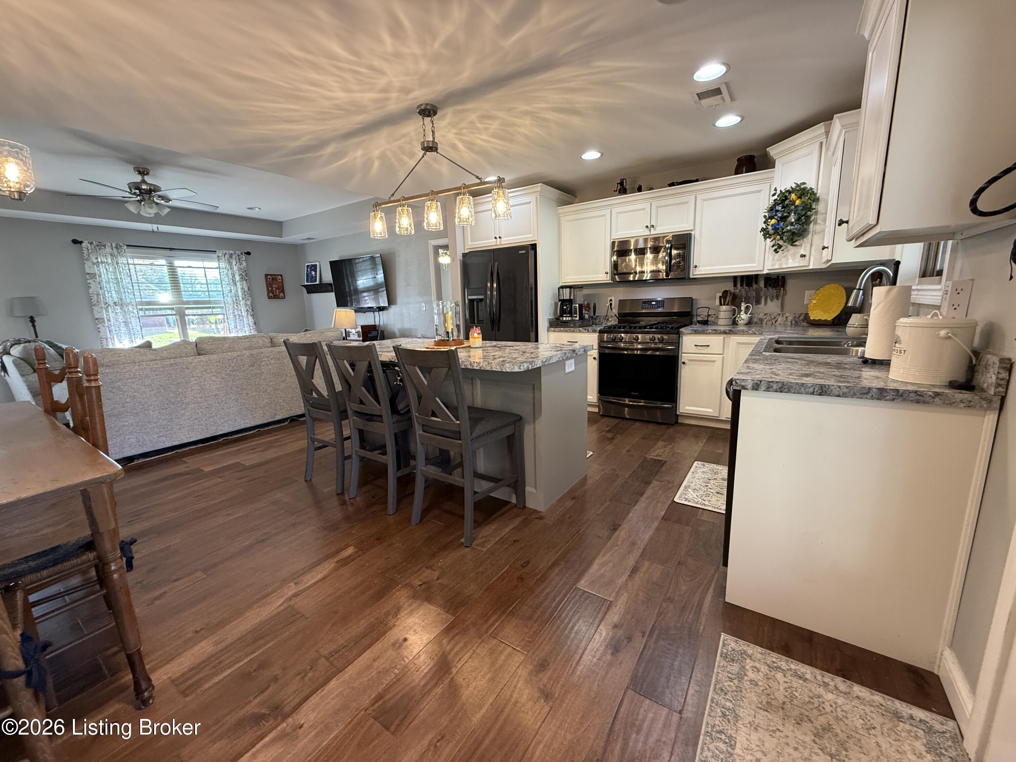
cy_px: 381
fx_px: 411
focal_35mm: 14
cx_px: 508
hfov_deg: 102.1
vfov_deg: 85.7
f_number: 2.2
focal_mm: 2.22
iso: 250
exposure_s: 1/60
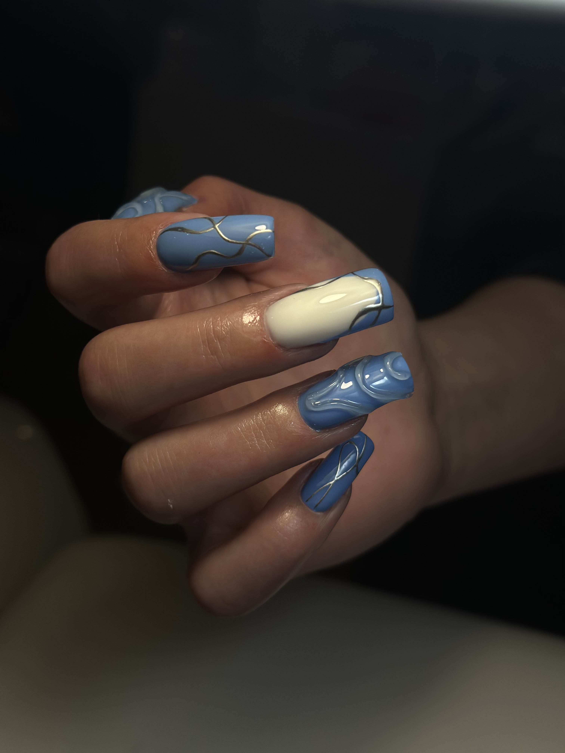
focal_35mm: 48
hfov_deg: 30.3
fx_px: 1045
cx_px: 282
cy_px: 376
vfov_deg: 39.7
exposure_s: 1/2410
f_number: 1.78
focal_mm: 6.86
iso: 80
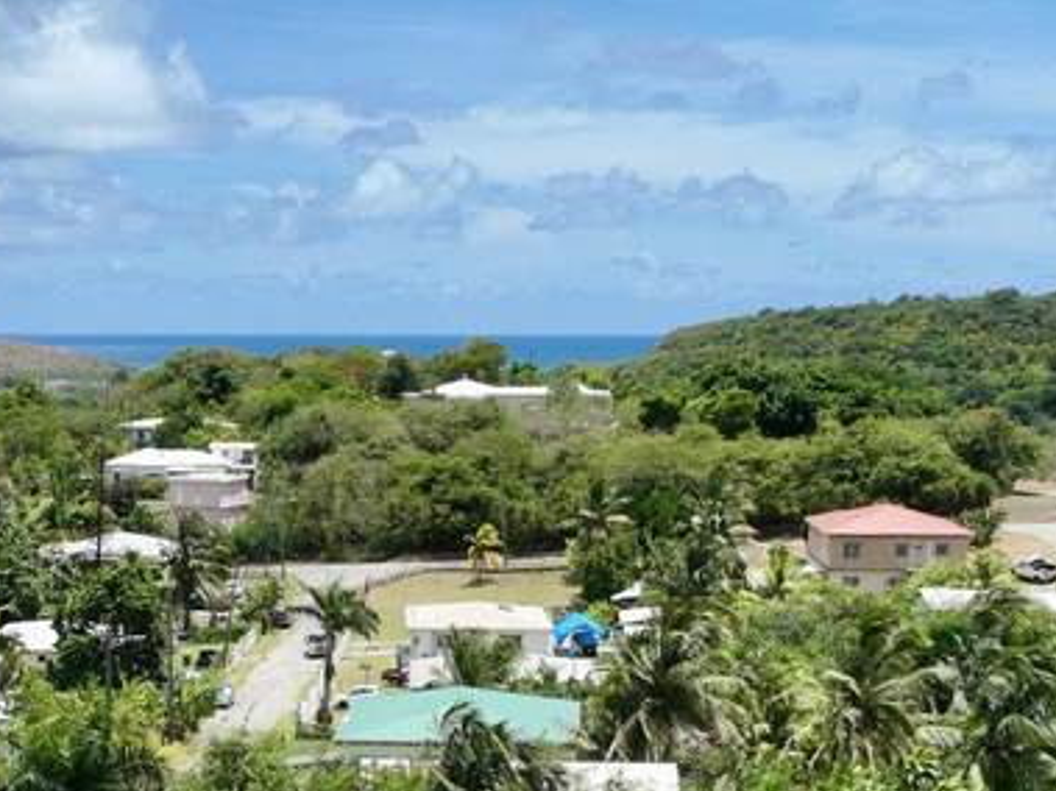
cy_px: 968
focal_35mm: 81
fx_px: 2470
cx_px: 276
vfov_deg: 17.3
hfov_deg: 23.9
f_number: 2.8
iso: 120
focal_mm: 12.29
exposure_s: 1/2000
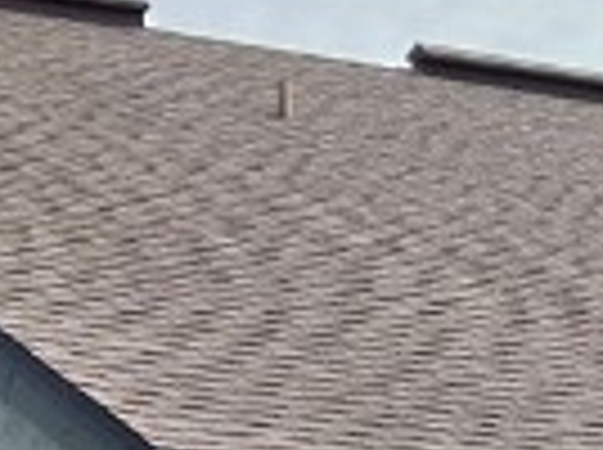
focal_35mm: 199
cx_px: 594
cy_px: 657
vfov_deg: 7.3
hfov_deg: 9.9
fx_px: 3460
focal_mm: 5.7
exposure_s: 1/3968
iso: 50
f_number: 1.5
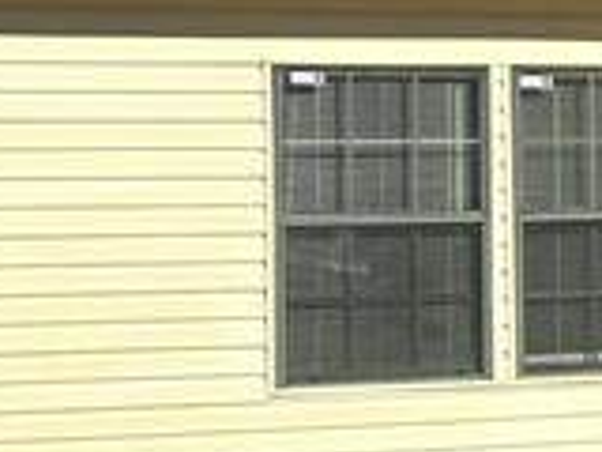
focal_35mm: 154
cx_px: 1659
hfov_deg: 10.2
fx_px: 2678
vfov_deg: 9.6
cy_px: 143
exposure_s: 1/1321
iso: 80
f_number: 1.78
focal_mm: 6.86
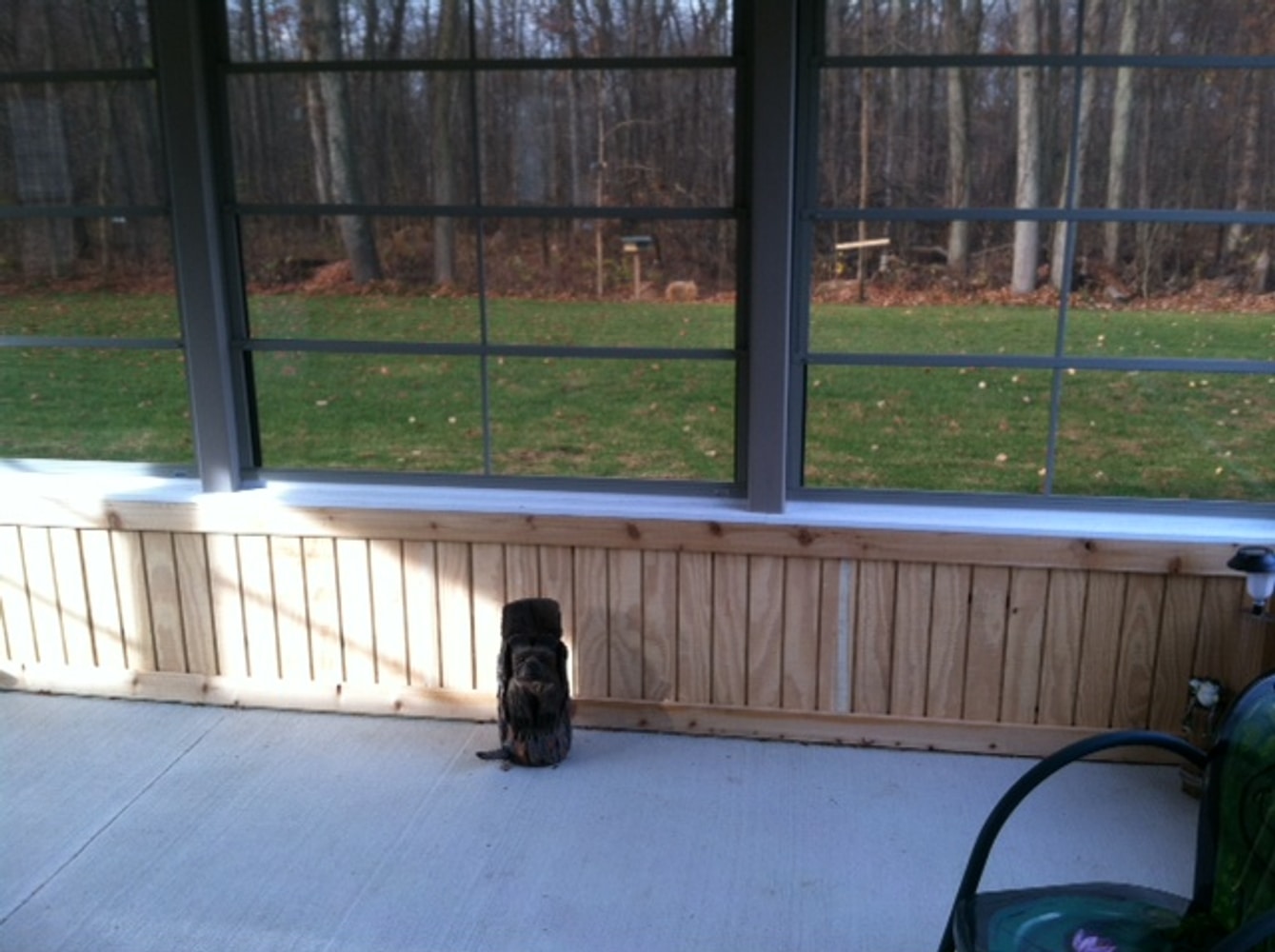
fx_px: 1287
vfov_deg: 40.6
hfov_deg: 52.7
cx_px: 638
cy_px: 476
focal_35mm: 35
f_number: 2.8
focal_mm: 3.85
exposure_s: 1/30
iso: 80
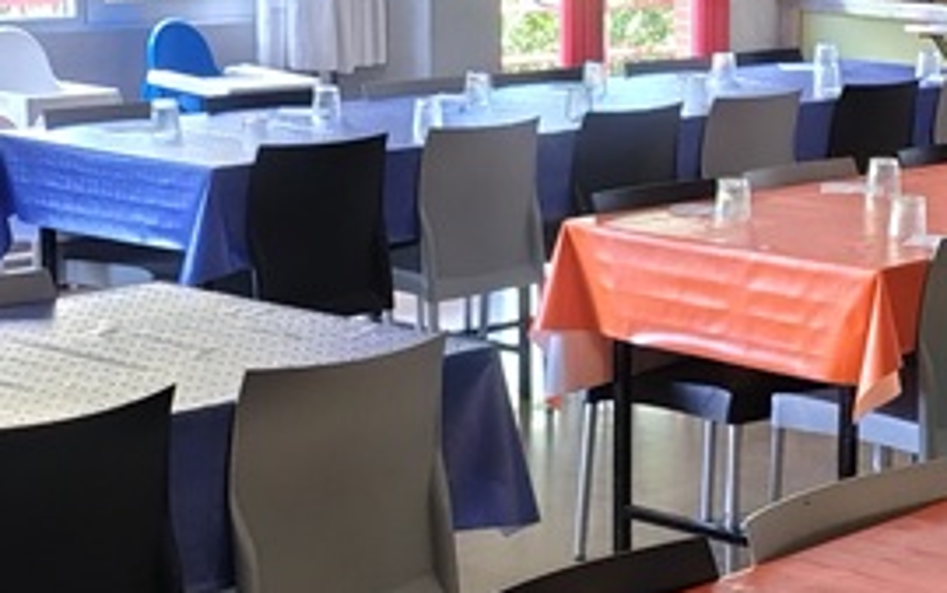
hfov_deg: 20.9
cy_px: 477
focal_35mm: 98
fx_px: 2530
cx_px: 800
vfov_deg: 13.3
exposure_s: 1/50.1
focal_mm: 4.71
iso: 2931
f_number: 1.7
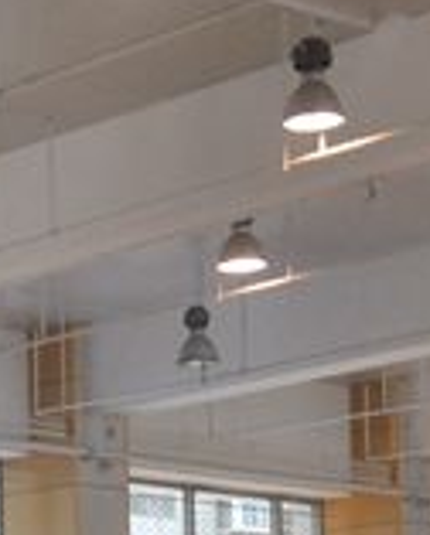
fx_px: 2559
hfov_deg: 9.0
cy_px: 794
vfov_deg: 11.5
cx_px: -454
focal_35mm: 161
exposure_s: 1/800
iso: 1600
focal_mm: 25
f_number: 4
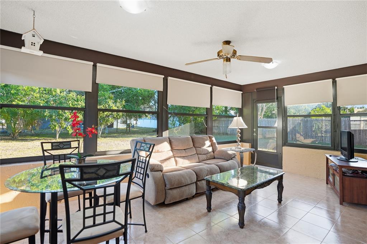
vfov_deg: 73.6
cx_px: 184
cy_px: 122
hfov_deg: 96.8
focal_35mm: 16
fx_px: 163
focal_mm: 16
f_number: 3.5
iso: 800
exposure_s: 1/400
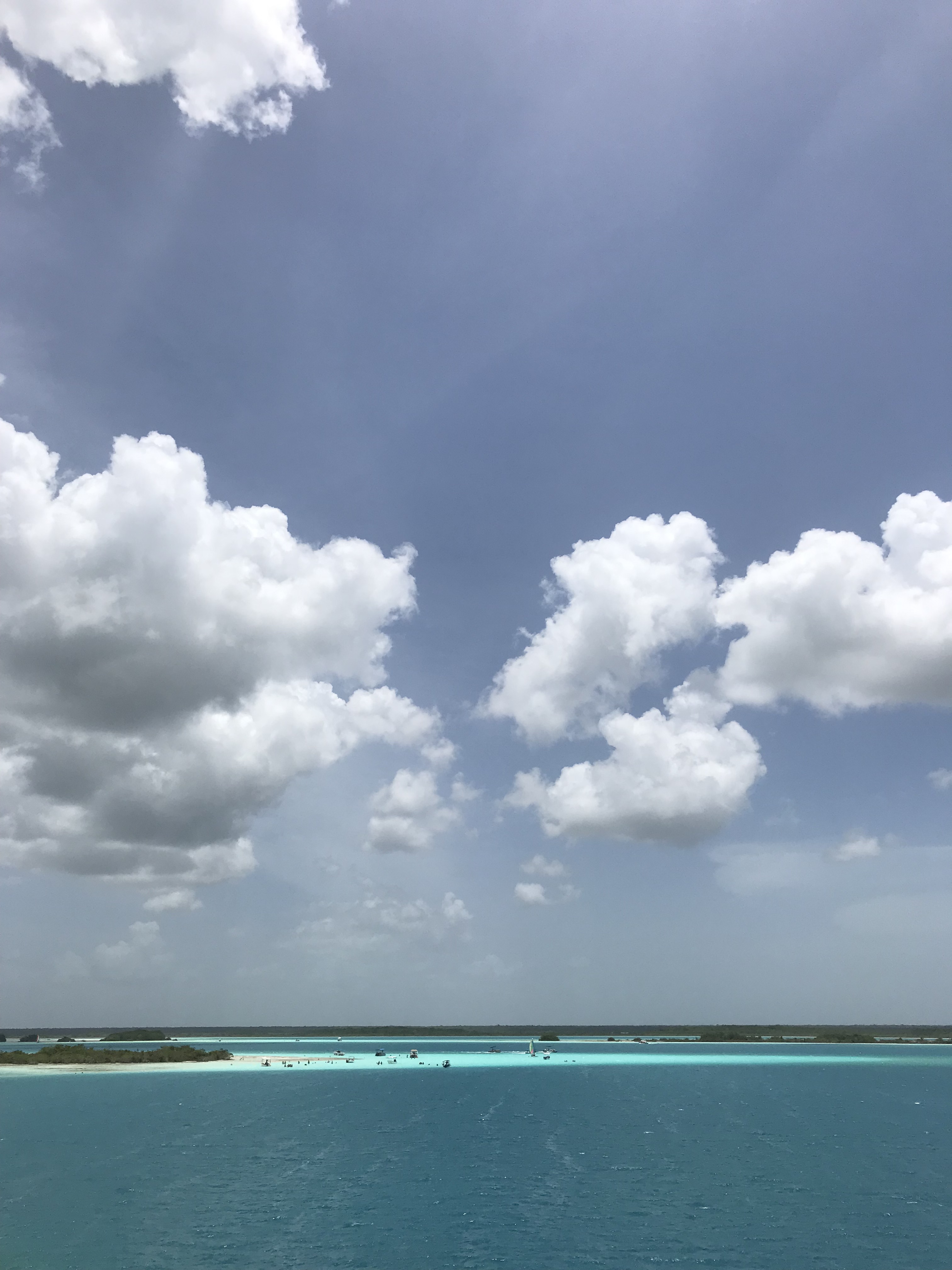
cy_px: 635
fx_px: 1027
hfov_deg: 49.7
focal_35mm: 28
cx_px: 476
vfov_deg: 63.4
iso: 25
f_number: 1.8
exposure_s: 1/8772
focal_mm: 3.99
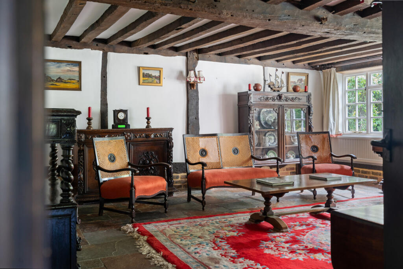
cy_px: 134
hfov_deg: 54.4
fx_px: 392
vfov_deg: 37.9
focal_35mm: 35
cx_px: 202
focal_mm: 35
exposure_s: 1
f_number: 5.6
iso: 400
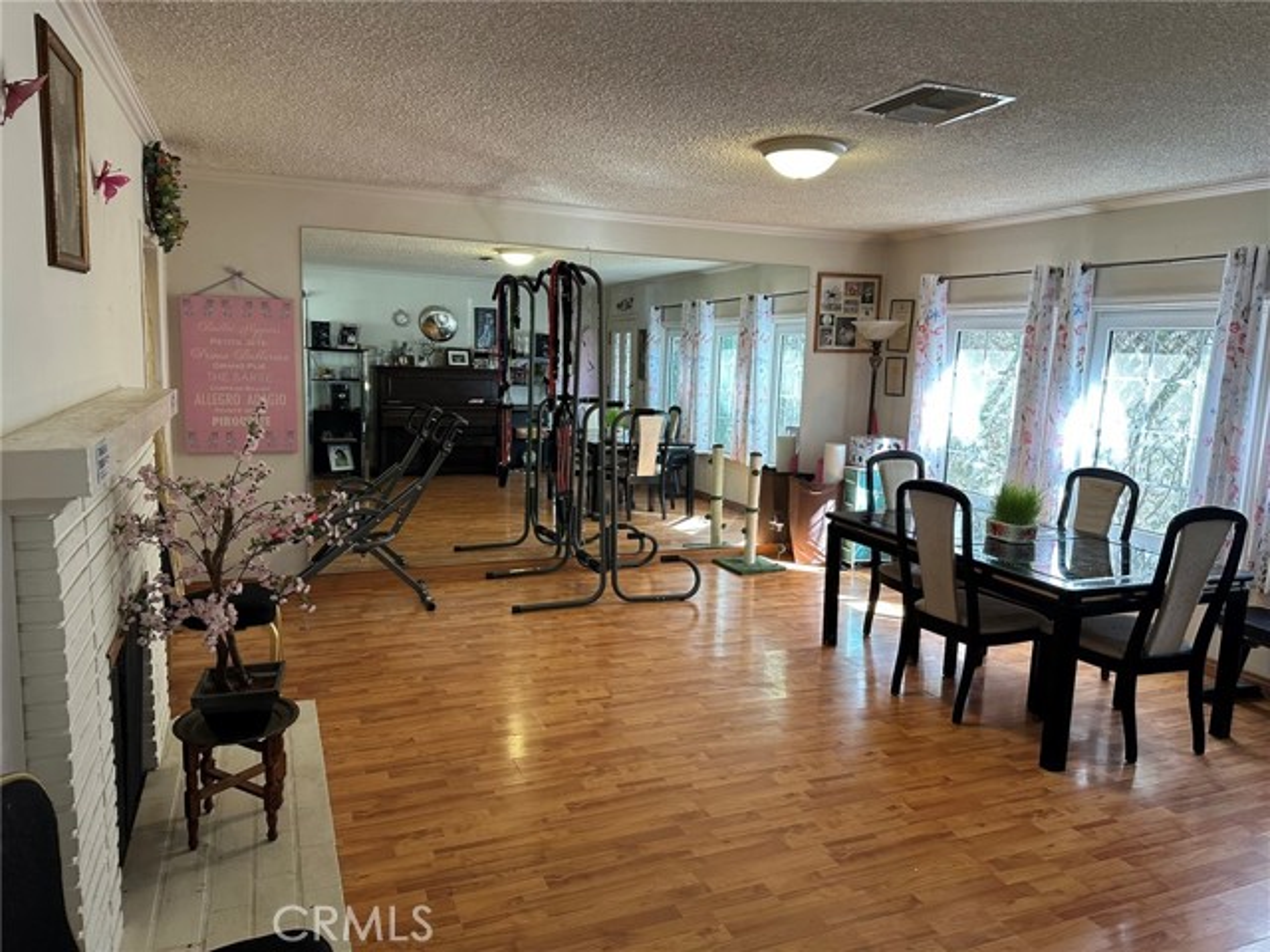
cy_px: 476
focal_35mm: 24
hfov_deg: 71.6
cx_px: 635
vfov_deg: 56.8
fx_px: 881
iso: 250
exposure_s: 1/81
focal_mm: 6.86
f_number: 1.78
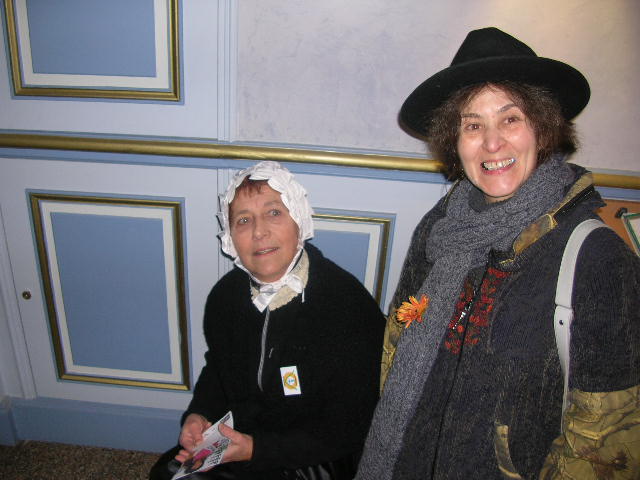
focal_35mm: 35
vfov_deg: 40.7
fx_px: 647
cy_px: 240
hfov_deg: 52.6
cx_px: 320
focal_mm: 5.8
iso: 50
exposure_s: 1/60.1
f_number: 2.8
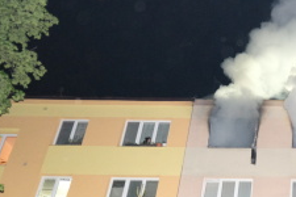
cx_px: 314
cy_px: 140
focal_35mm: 60
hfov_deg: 30.4
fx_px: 493
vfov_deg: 22.5
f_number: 2.8
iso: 6400
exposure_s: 1/60
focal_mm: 18
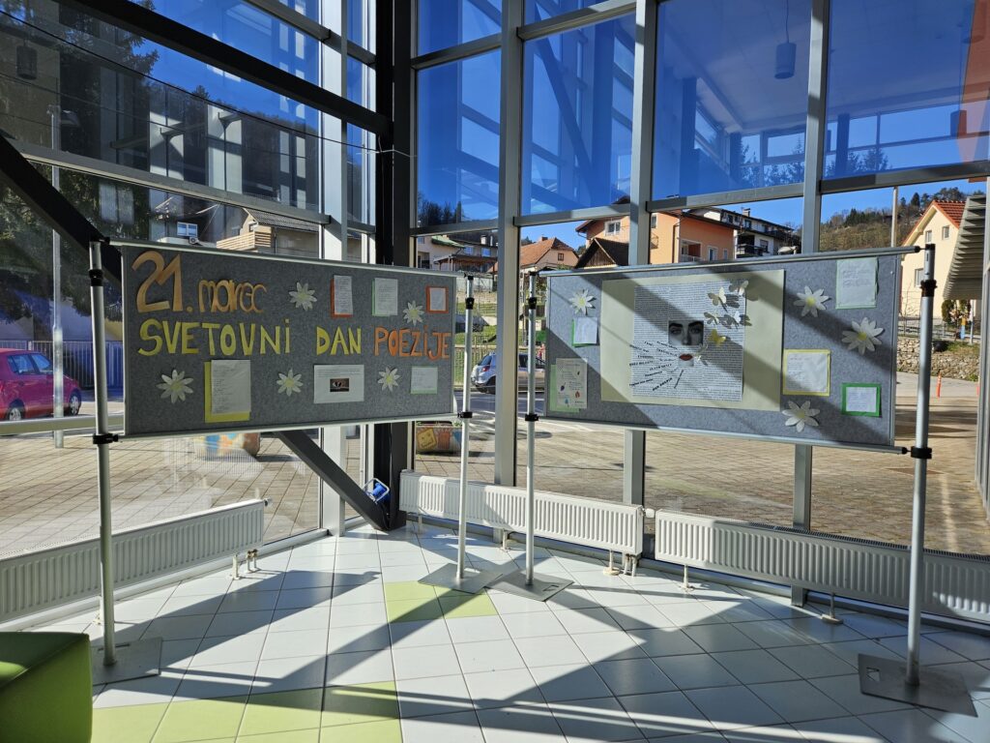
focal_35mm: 23
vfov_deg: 58.9
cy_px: 372
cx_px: 495
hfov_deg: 73.9
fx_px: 658
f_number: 1.8
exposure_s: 1/1307
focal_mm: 5.4
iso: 25
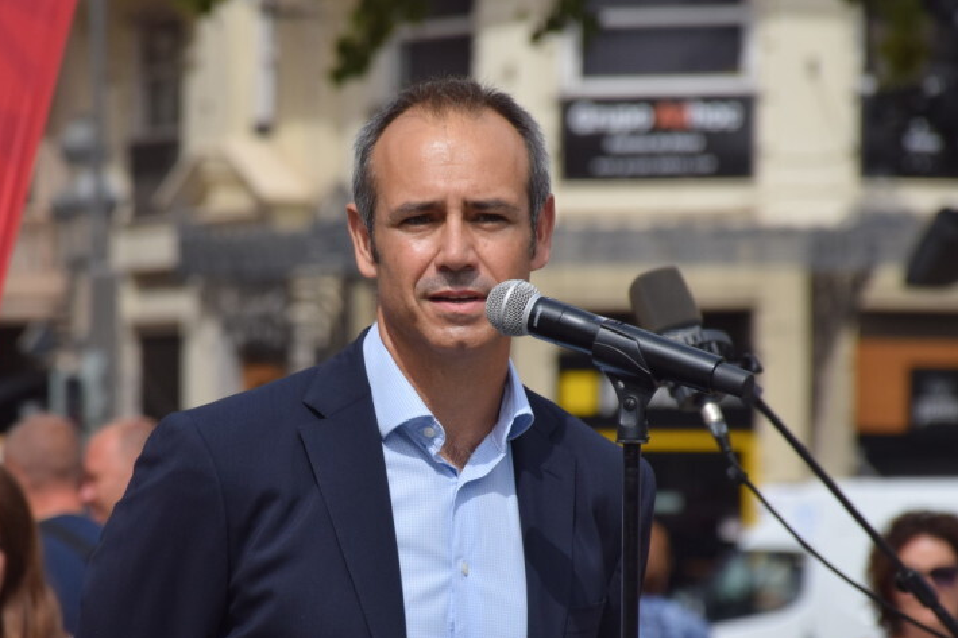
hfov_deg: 6.8
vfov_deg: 4.5
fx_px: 8061
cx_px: 333
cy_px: 395
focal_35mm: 303
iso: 400
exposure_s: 1/1600
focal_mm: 140
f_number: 7.1
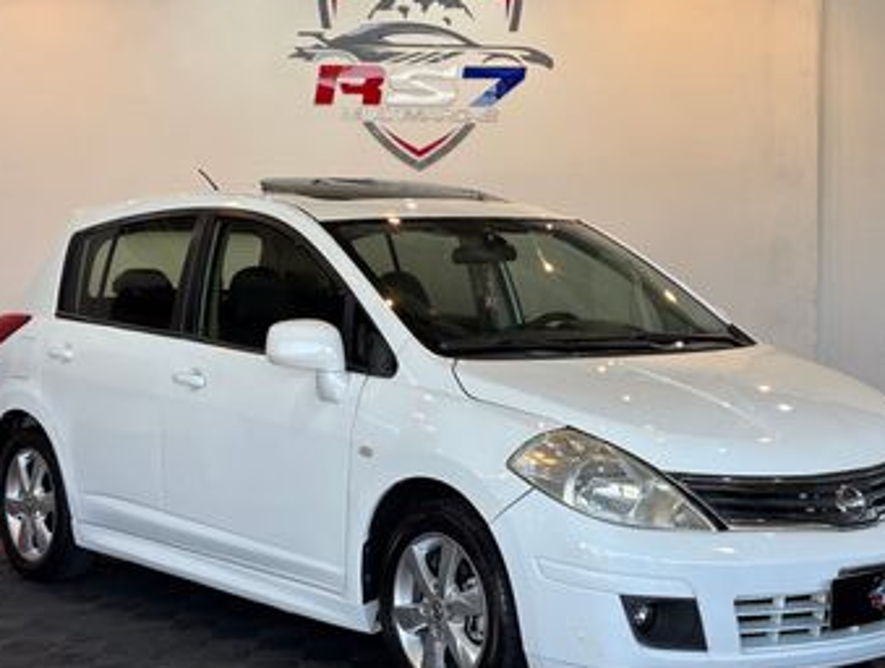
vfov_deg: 20.5
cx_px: 470
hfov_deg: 27.0
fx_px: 1845
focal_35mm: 72
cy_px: 389
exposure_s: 1/217
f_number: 1.6
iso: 32
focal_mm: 5.96
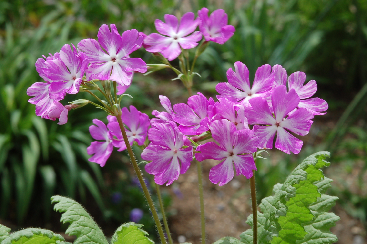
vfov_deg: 8.7
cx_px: 184
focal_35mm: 158
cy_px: 122
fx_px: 1604
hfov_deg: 13.1
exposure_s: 1/80
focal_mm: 105
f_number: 32
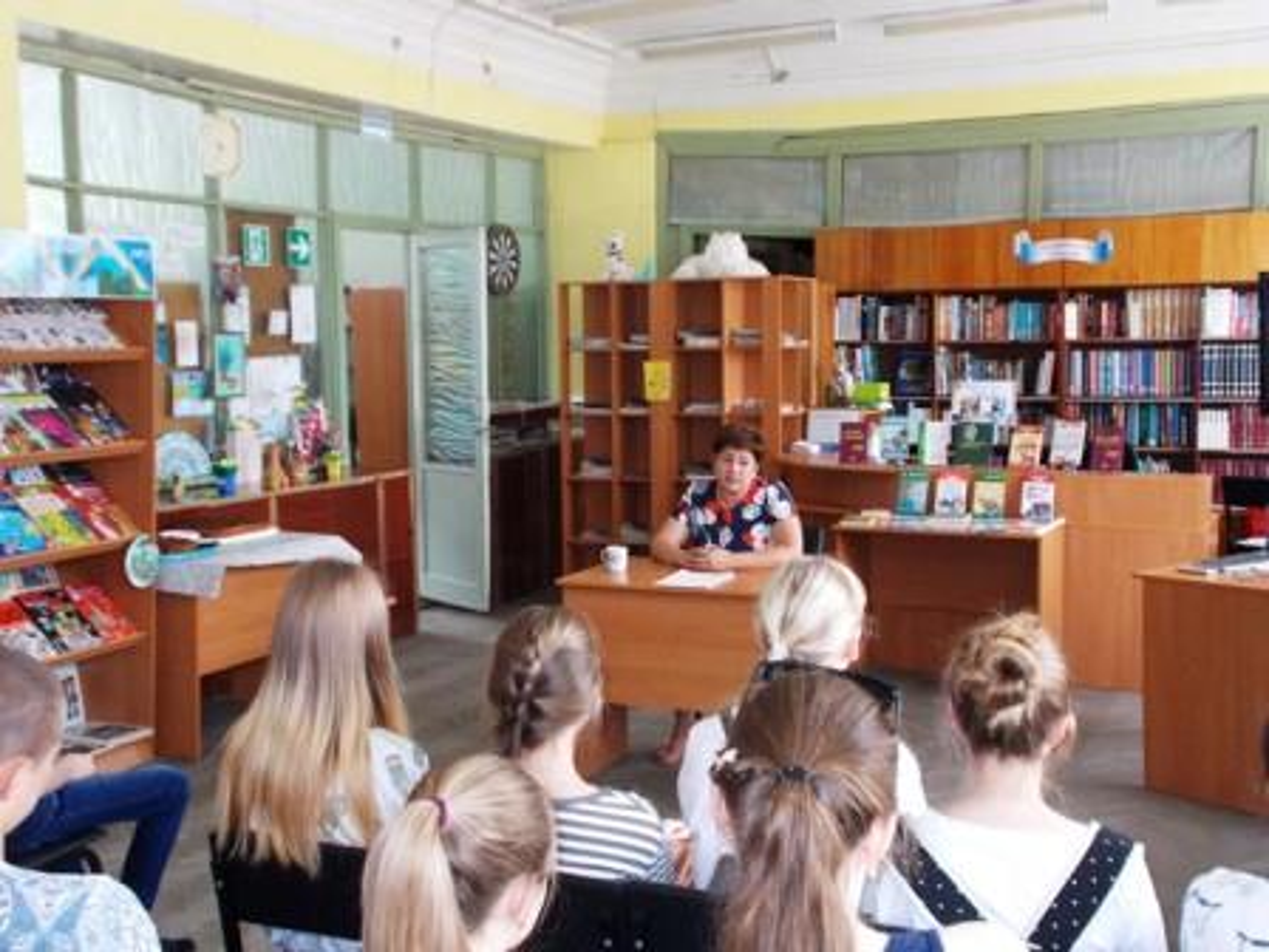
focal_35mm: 44
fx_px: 1613
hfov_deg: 42.9
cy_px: 476
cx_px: 634
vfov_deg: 32.9
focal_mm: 7.9
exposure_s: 1/30
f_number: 4.2
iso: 320
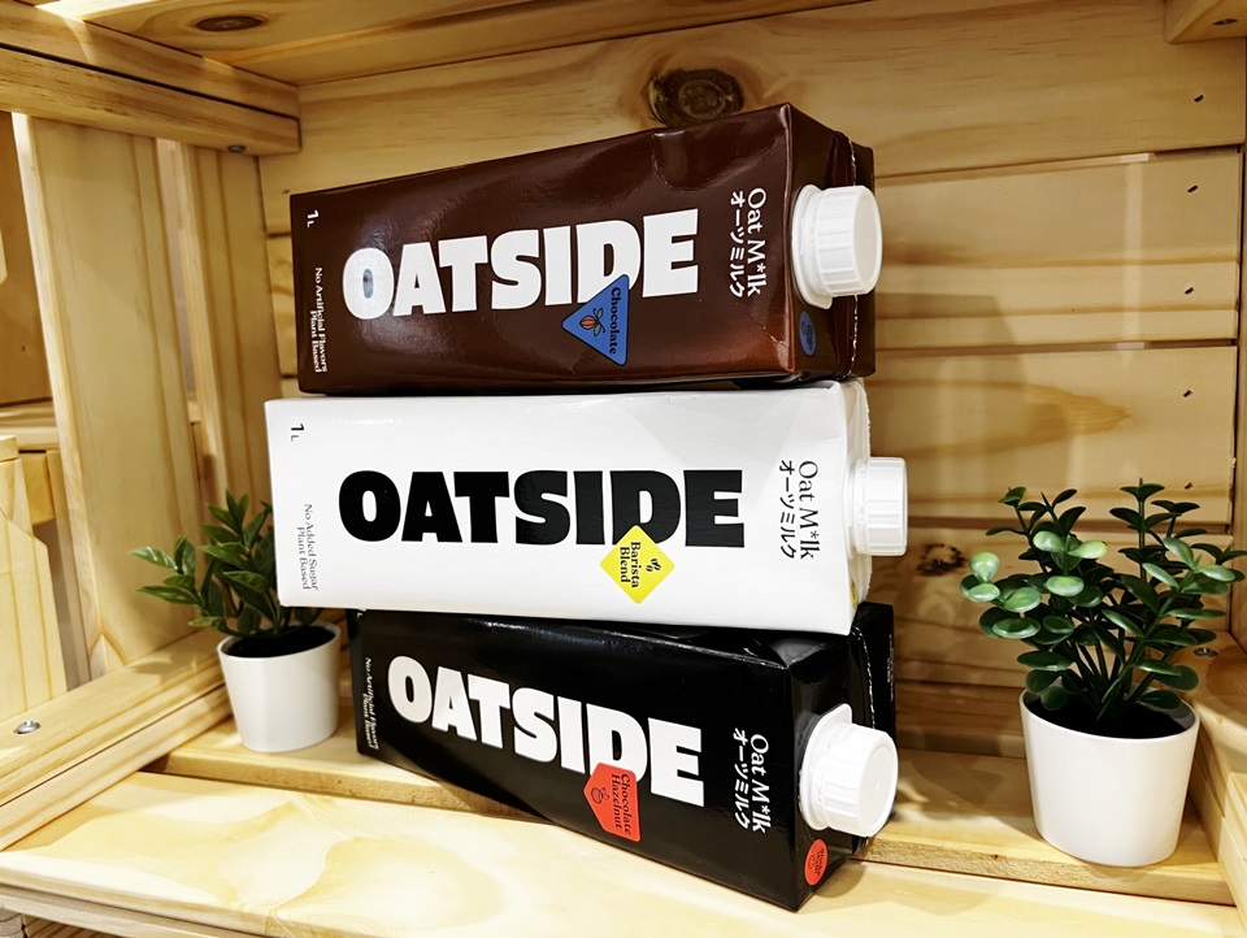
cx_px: 624
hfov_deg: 67.2
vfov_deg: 53.1
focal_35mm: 26
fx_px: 938
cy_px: 469
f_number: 1.5
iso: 200
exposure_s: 1/60
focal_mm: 5.7
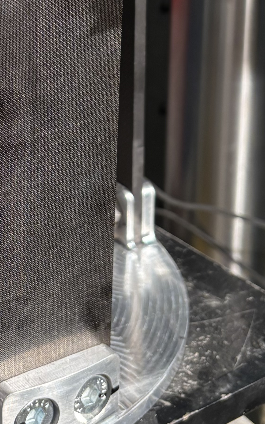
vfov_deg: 22.6
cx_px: -42
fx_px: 1005
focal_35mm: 87
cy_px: -29
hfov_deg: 14.6
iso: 100
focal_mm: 5.96
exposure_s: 1/100
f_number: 1.6
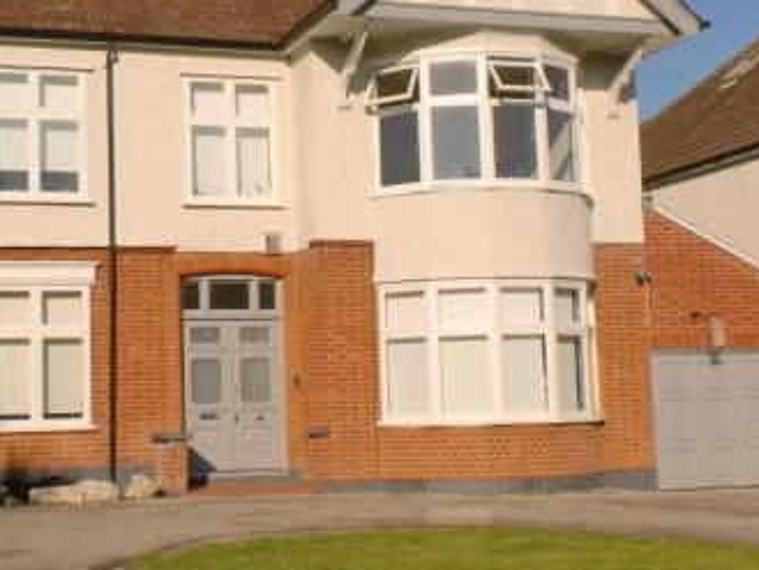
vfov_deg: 23.7
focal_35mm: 62
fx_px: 1360
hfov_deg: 31.0
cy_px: 260
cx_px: 262
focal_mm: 6.3
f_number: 5.6
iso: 64
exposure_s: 1/500
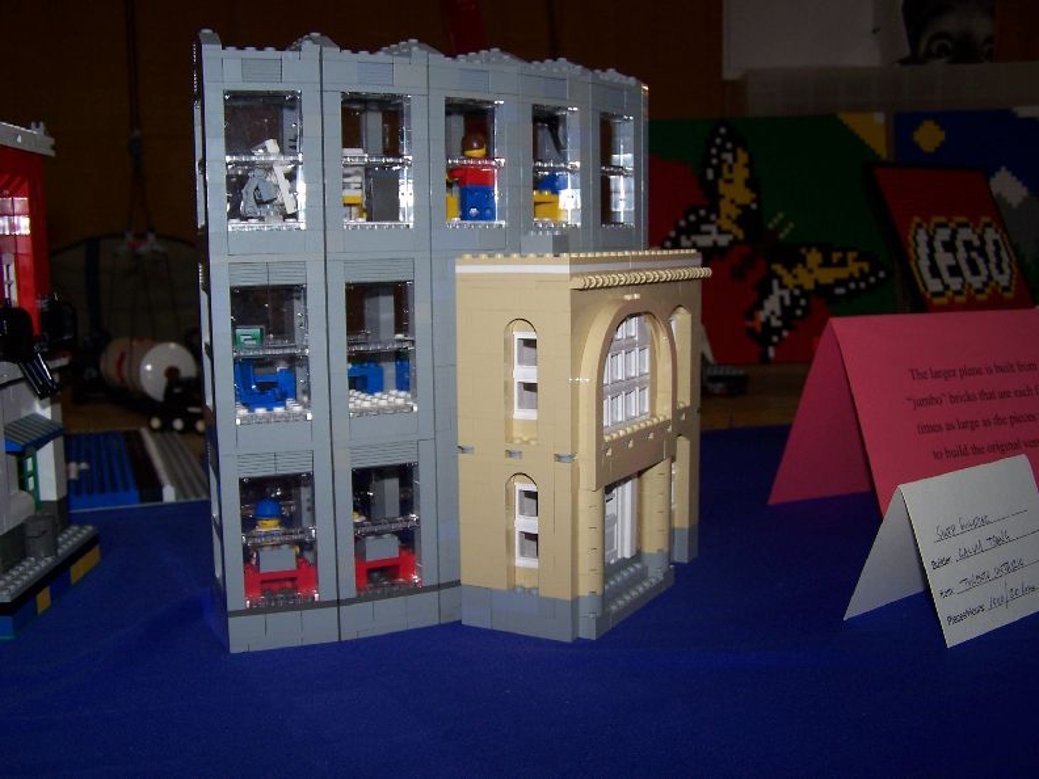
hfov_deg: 49.0
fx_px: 1141
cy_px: 390
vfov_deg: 37.7
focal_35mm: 38
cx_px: 520
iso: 80
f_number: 2.8
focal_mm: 6.3
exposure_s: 1/60
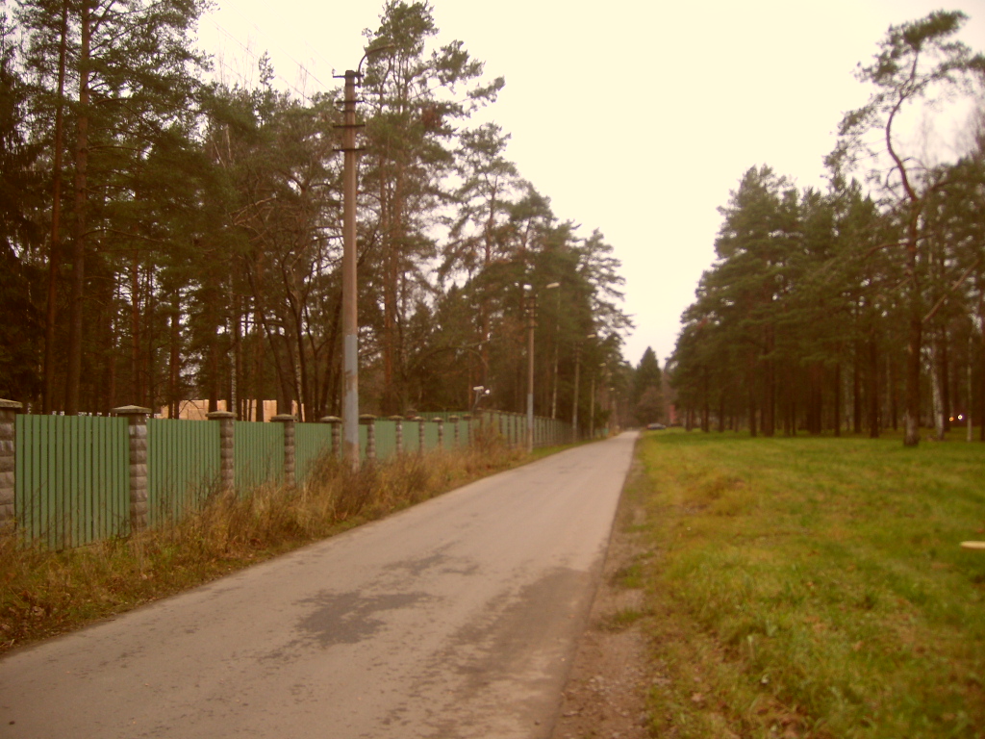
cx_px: 492
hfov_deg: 52.6
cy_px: 370
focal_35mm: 35
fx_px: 996
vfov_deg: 40.7
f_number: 2.8
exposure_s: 1/17
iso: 50
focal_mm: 5.8
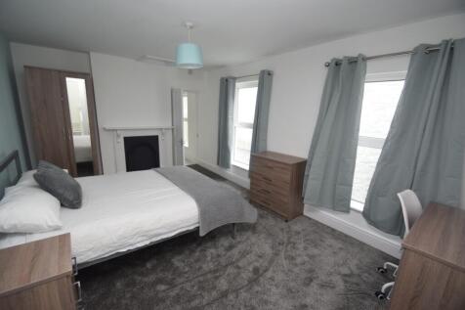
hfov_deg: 100.4
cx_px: 232
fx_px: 194
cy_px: 155
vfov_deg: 77.3
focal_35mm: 15
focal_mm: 10
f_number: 3.5
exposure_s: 1/60
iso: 800
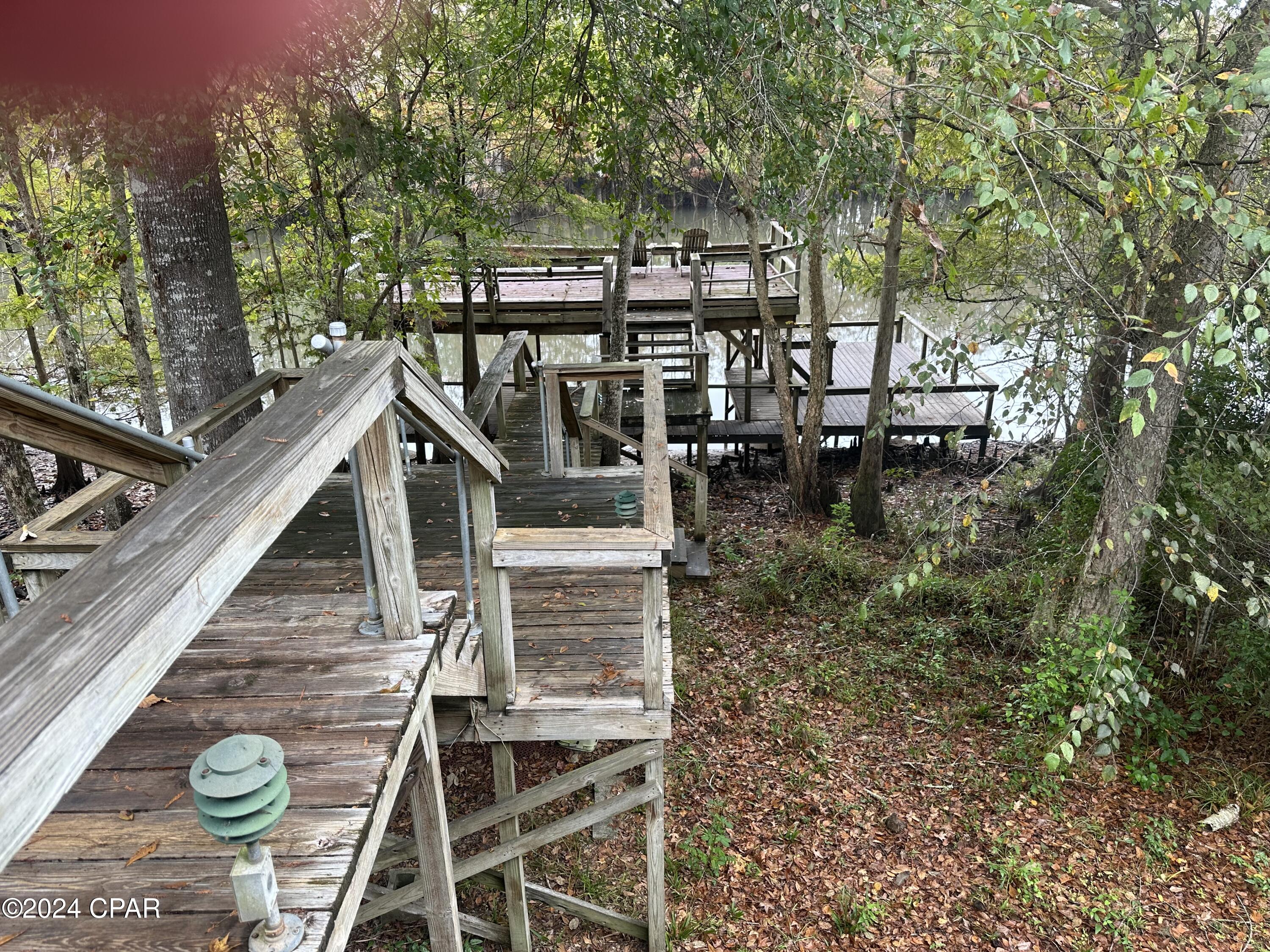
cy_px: 476
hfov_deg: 71.6
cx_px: 635
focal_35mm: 24
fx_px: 881
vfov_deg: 56.8
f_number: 1.78
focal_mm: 6.86
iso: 64
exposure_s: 1/130
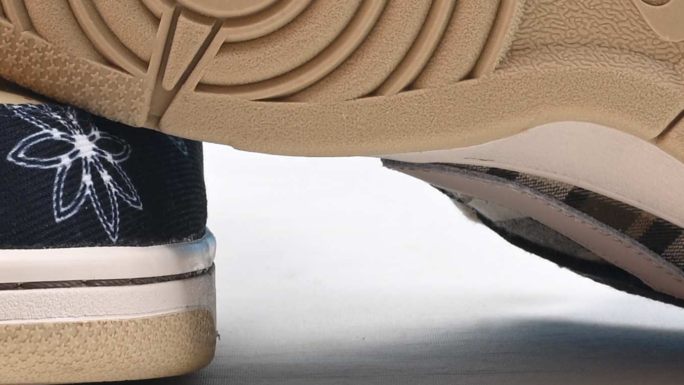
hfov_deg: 12.2
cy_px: -295
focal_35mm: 177
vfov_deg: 6.7
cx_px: 335
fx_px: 3210
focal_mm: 38
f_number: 16
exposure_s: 1/2
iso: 100
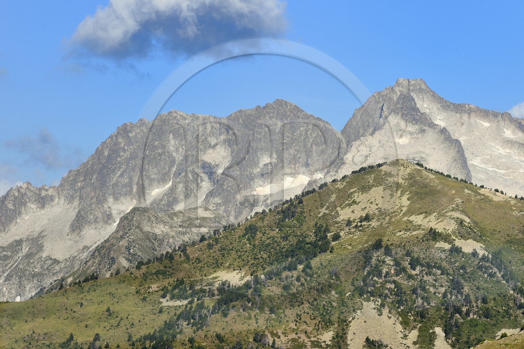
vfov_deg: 6.9
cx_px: 262
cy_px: 174
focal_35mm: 200
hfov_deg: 10.3
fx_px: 2909
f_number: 8
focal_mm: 200
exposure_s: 1/640
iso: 200
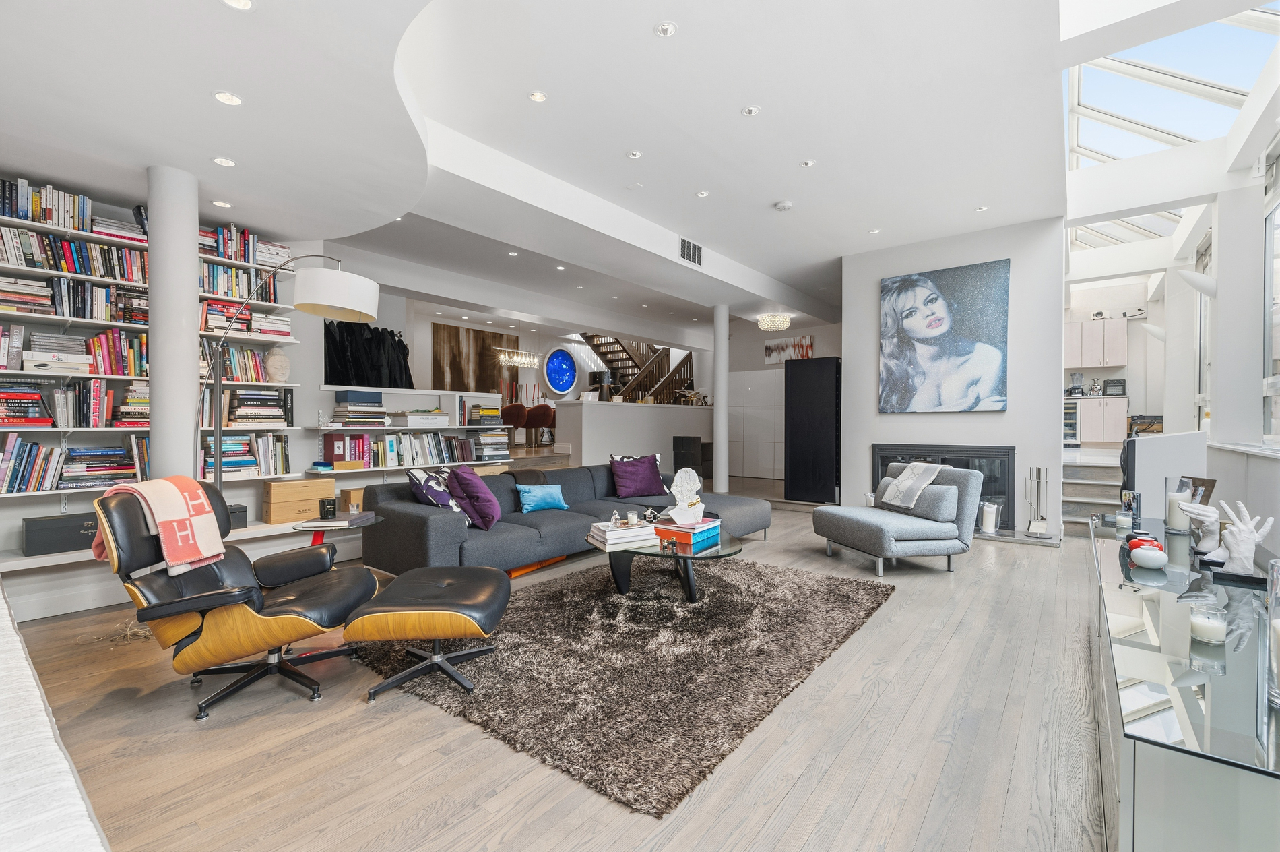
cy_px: 426
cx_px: 640
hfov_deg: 100.4
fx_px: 533
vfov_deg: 77.2
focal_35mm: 15
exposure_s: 1/80
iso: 500
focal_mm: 15
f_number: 8
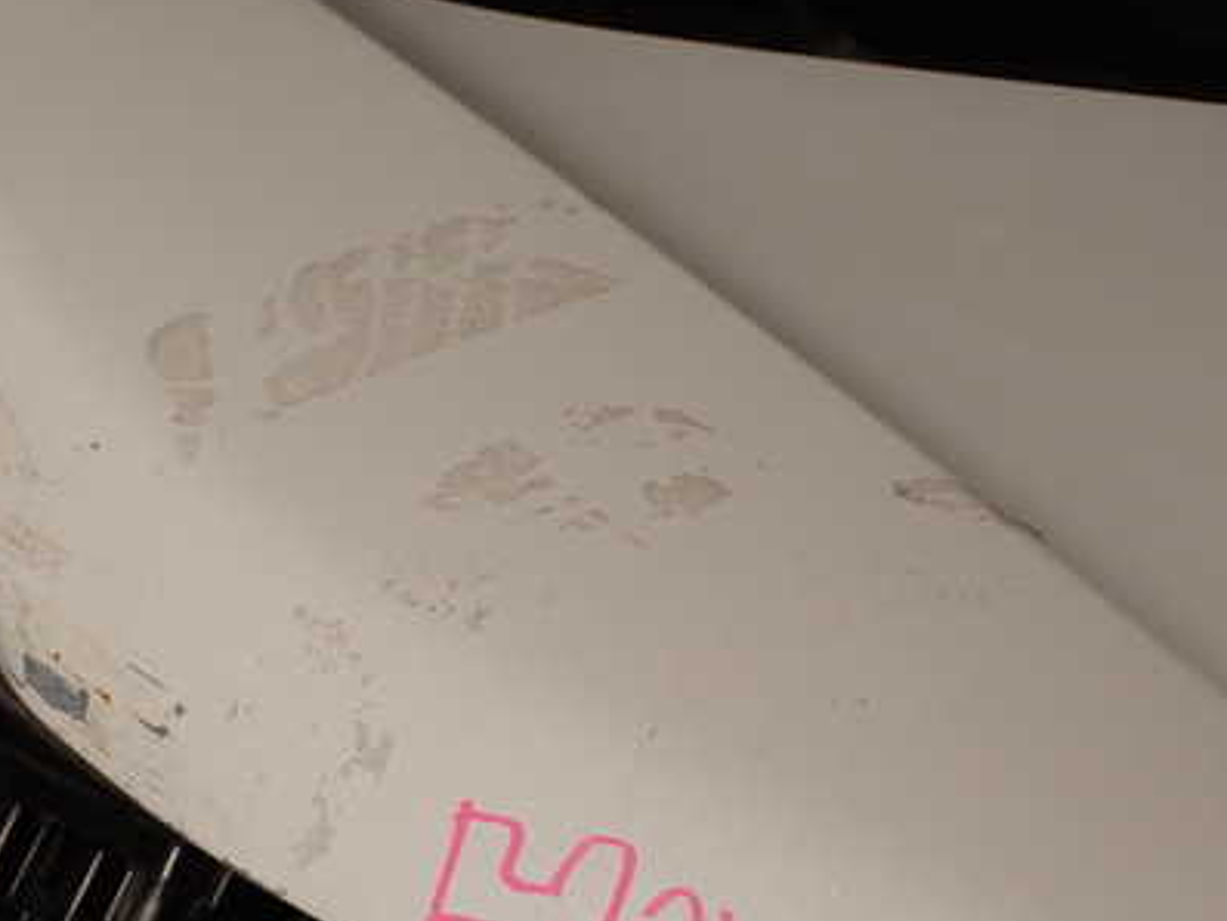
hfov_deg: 27.2
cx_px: 399
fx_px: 2517
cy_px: 578
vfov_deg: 20.7
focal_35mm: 71
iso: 100
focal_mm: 8.4
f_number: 13
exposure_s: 1/200
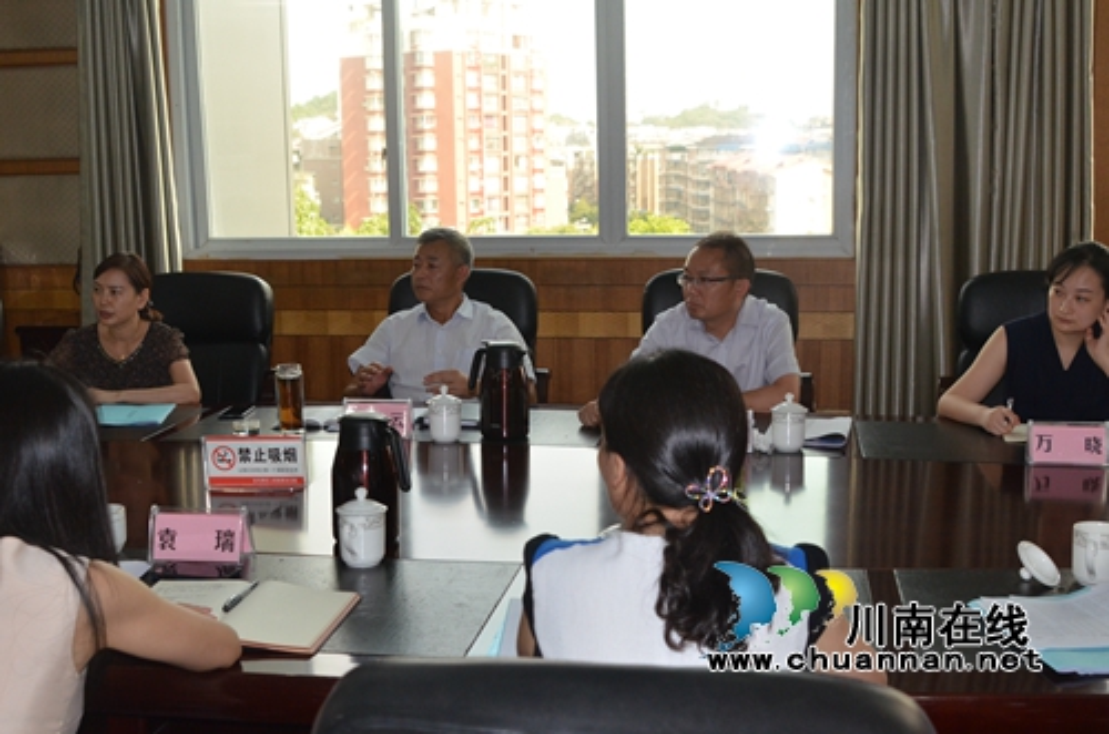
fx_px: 1291
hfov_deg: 46.5
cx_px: 554
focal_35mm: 42
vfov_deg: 31.7
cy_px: 367
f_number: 5.6
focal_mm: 28
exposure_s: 1/250
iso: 1250
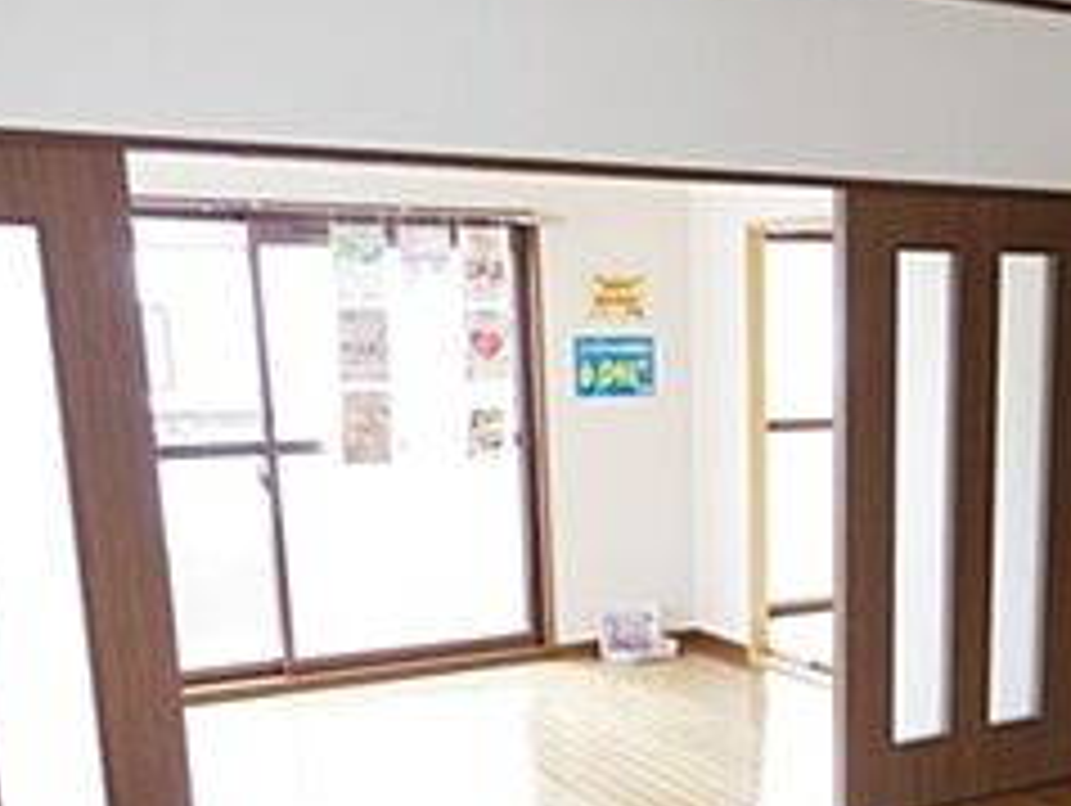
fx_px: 1518
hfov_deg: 37.7
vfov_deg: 28.7
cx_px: 824
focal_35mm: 49
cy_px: 714
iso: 500
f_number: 2.8
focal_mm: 5
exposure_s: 1/40
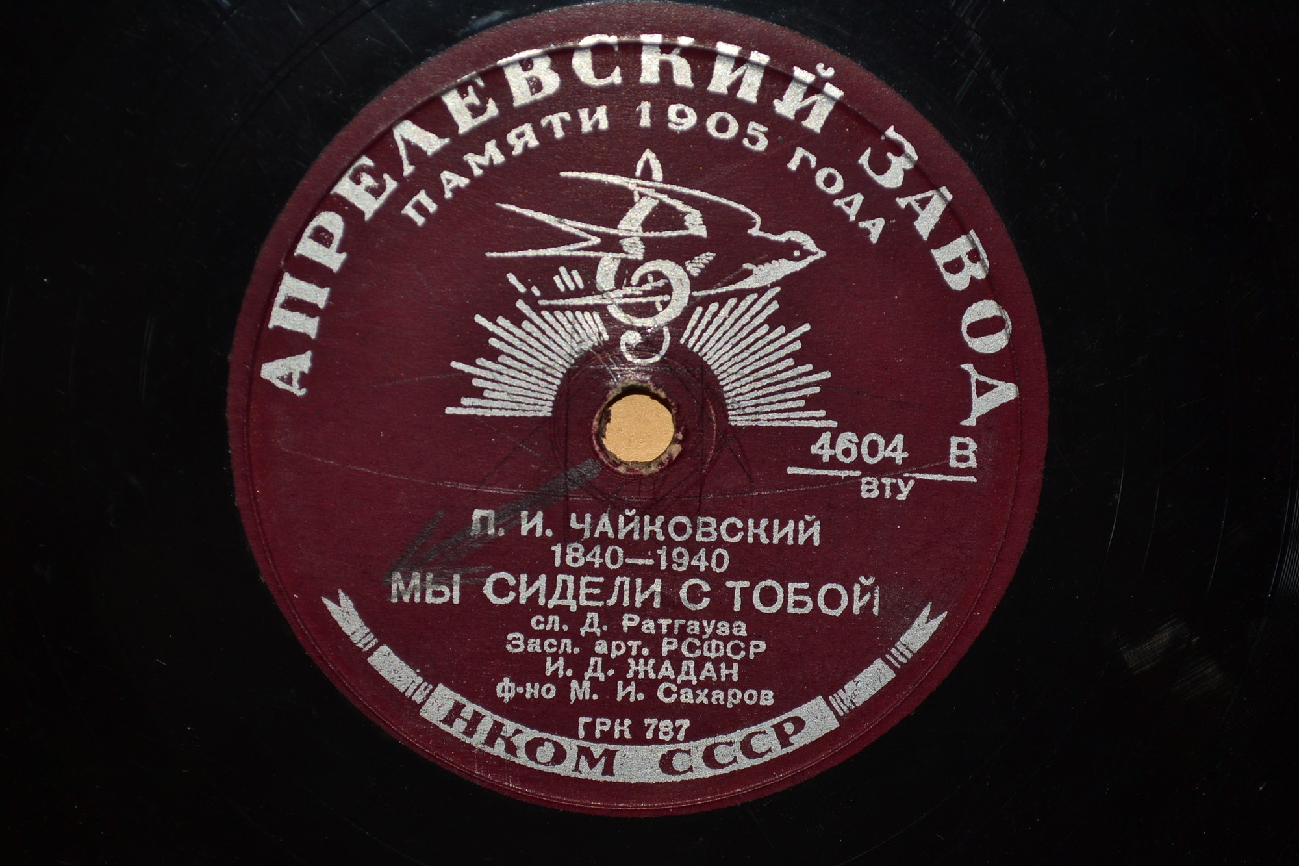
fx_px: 2976
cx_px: 650
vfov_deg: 16.6
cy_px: 433
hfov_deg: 24.6
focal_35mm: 82
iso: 100
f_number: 5.6
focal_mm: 55
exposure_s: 1/60
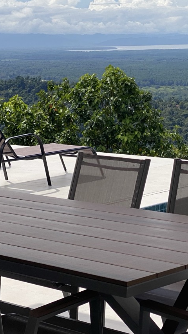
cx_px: 78
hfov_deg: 11.3
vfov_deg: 20.0
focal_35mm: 107
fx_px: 948
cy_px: 174
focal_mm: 6
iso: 20
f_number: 2
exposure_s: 1/3195
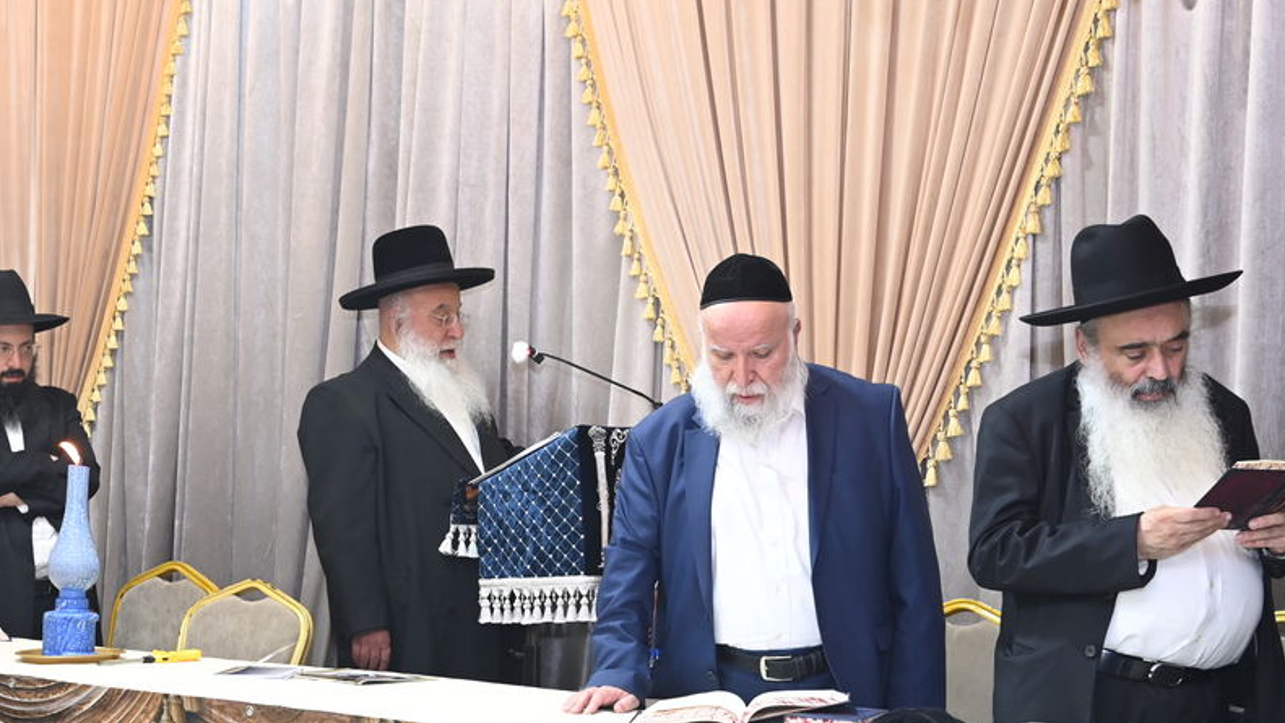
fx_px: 2147
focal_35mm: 63
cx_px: 380
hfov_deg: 32.9
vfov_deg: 18.9
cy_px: 608
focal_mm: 34
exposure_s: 1/160
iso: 1600
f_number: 5
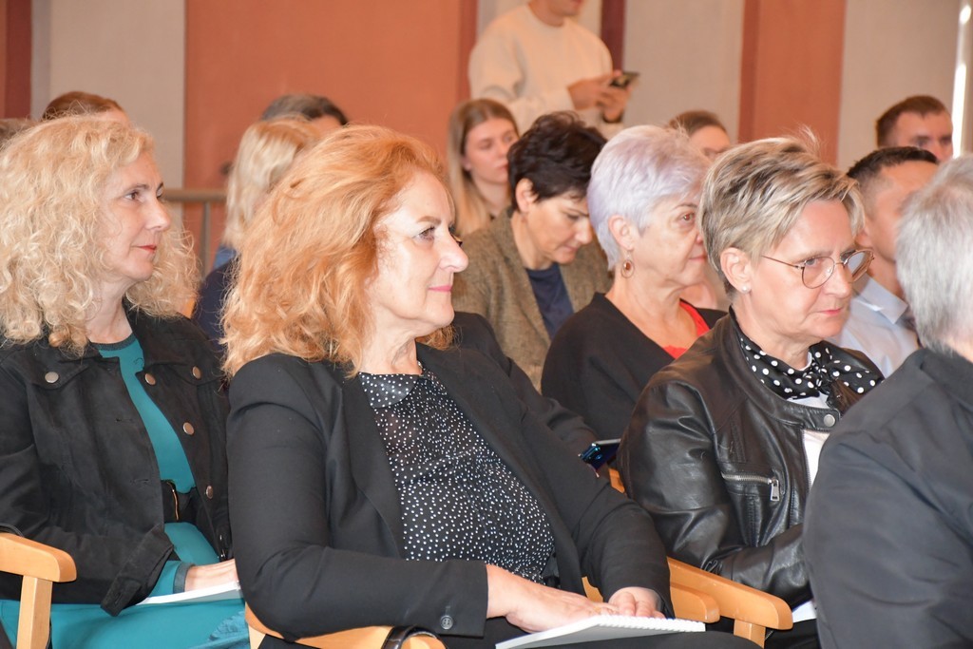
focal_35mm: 127
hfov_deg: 16.1
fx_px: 3433
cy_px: 324
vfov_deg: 10.8
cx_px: 486
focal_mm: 85
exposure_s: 1/60
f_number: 5.3
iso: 3200
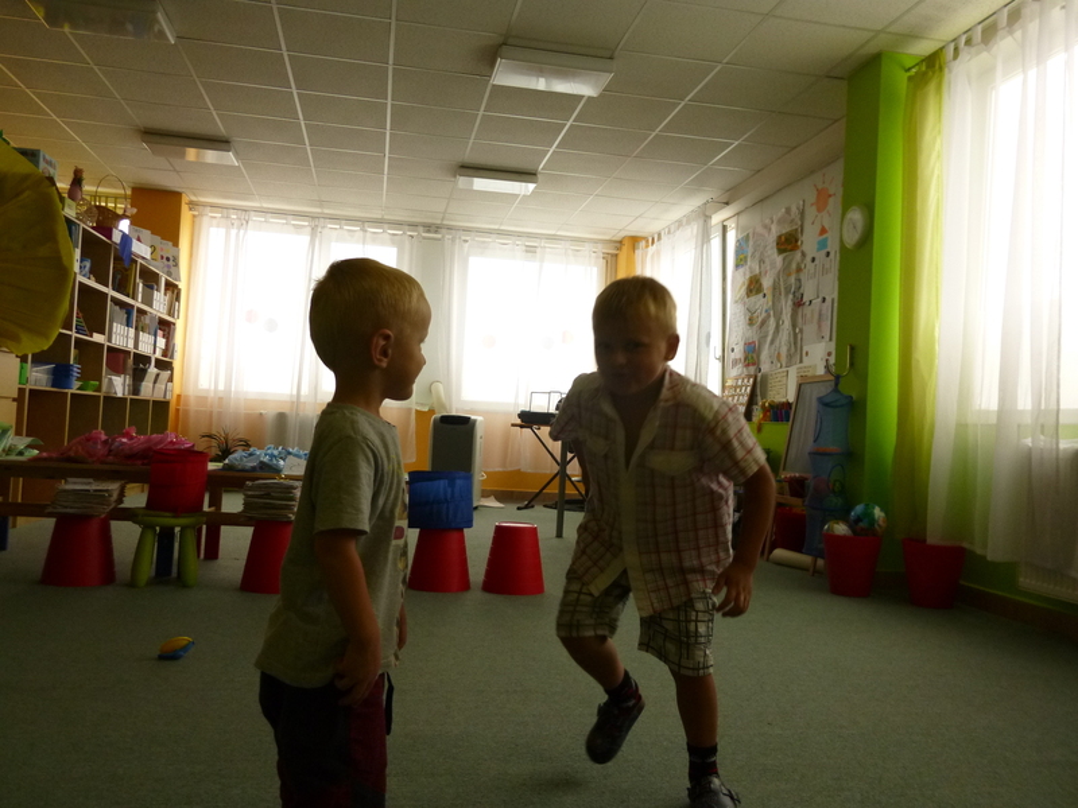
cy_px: 404
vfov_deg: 51.4
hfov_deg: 65.3
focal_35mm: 27
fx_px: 841
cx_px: 539
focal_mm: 4.9
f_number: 3.3
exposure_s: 1/125
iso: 200
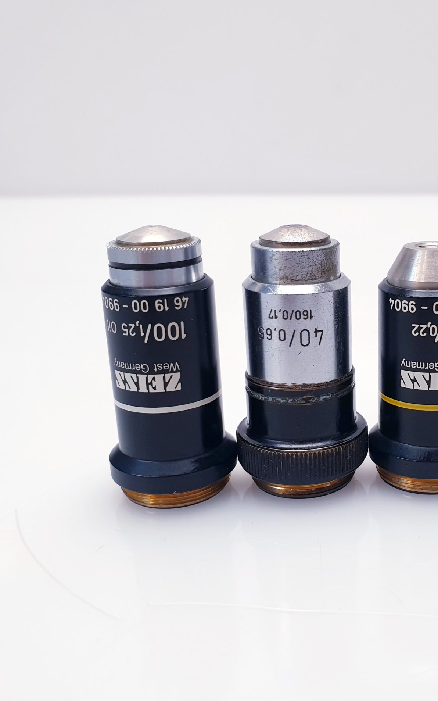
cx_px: 365
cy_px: 351
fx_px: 707
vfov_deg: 52.7
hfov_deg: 33.2
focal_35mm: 37
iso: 80
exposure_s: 1/50
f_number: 2.4
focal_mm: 4.3
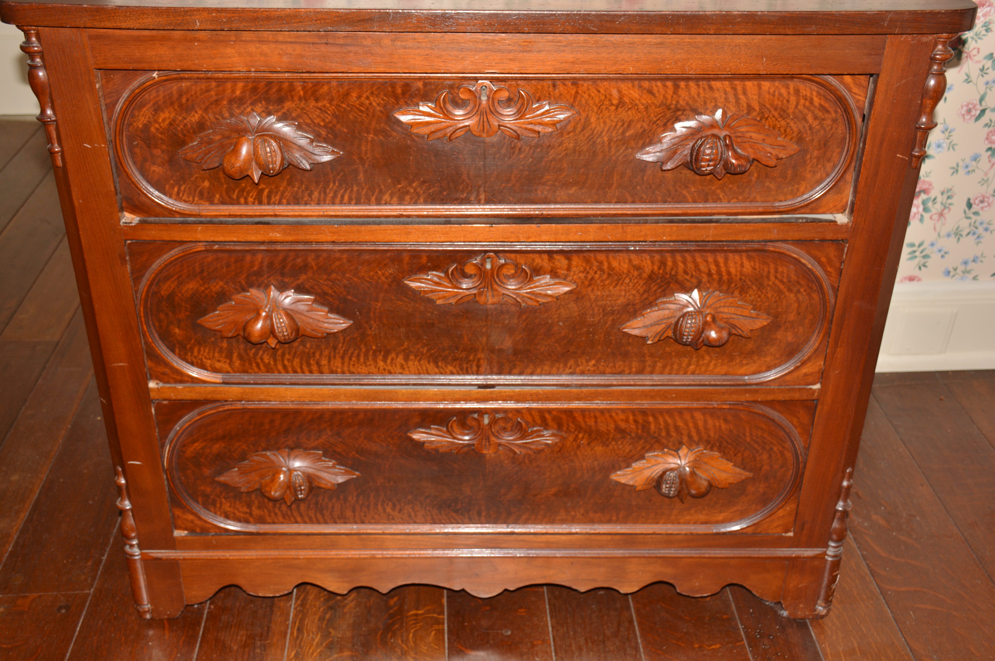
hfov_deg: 48.0
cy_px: 330
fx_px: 1118
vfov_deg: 32.9
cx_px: 498
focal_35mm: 40
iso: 200
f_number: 5.6
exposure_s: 1/125
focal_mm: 27
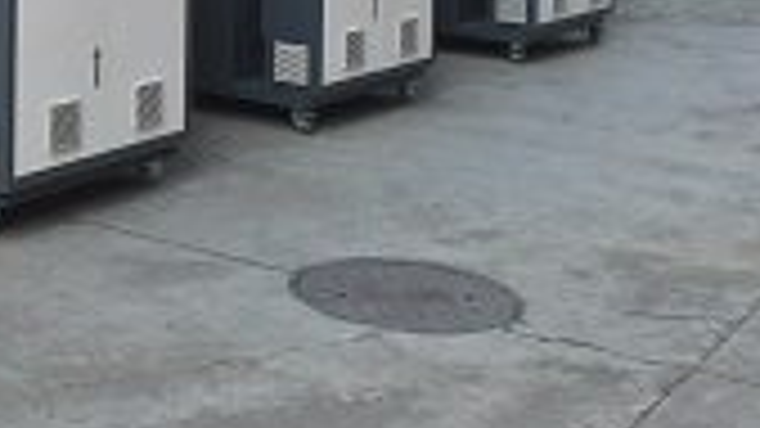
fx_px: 1511
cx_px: -13
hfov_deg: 26.6
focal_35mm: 75
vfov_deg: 15.2
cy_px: -167
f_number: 2.2
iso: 32
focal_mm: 4.15
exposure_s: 1/255
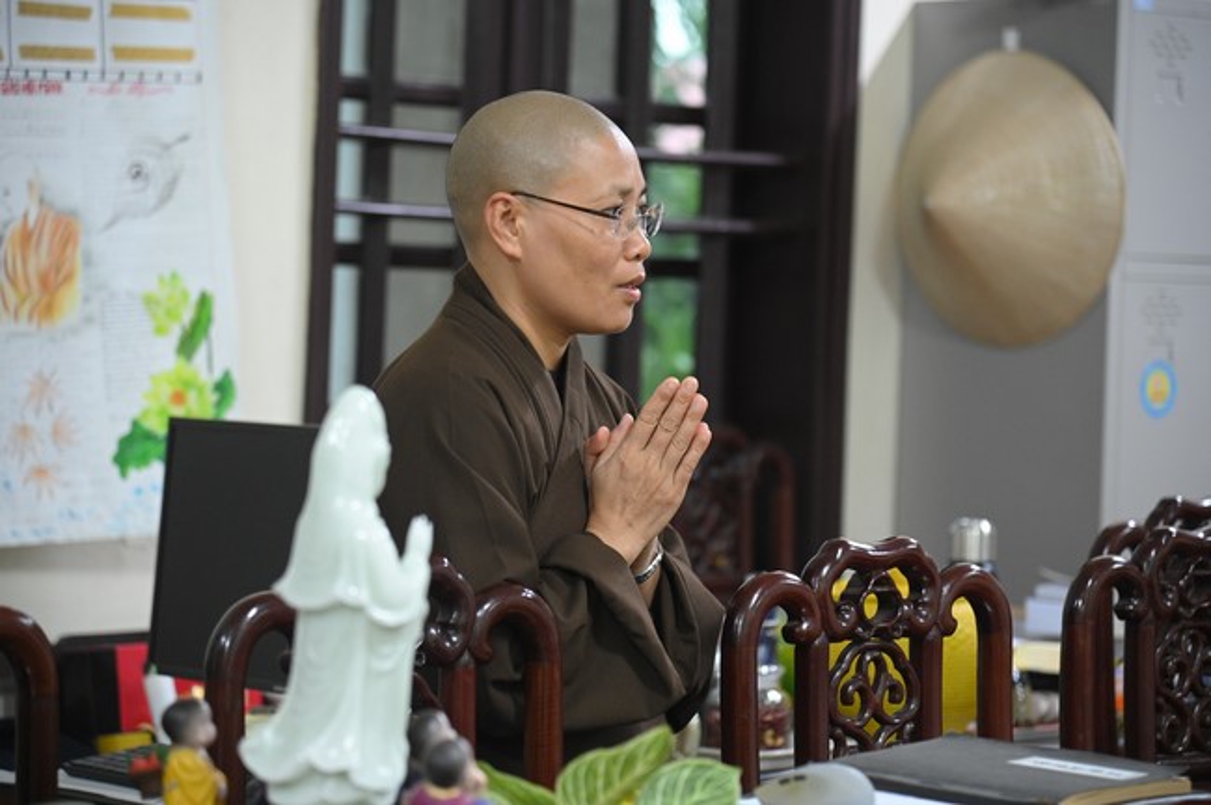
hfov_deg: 17.1
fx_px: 4033
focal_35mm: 120
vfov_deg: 11.4
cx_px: 606
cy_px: 402
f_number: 4
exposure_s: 1/60
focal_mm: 120
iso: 3200
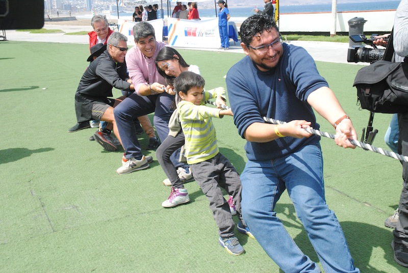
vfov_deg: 30.9
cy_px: 136
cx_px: 204
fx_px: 494
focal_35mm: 44
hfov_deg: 44.9
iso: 800
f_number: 13
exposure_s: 1/640
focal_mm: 29
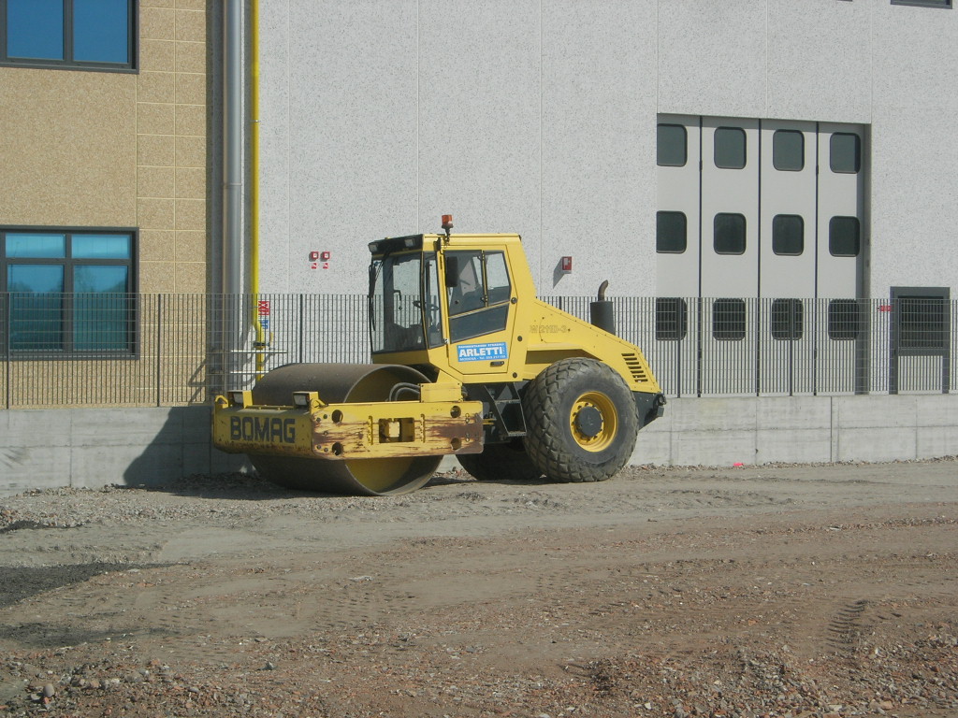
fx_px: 3127
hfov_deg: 17.4
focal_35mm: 113
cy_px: 359
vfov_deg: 13.1
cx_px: 479
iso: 64
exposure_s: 1/440
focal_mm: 23.4
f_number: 8.2
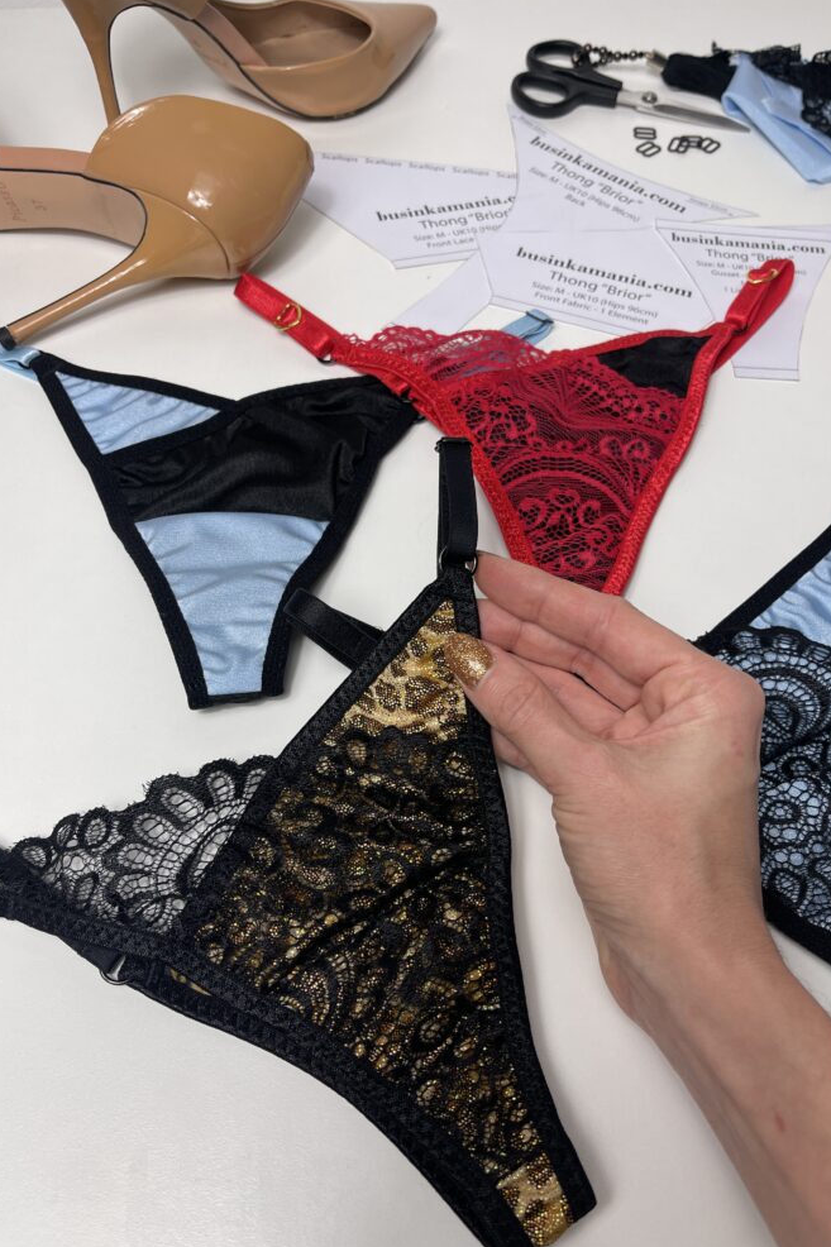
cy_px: 644
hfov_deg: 47.9
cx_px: 438
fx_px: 935
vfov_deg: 67.4
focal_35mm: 27
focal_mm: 5.1
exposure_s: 1/100
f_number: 1.6
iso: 50
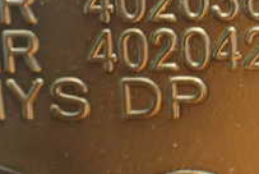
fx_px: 663
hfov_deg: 21.5
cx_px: 249
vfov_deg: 14.4
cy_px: -44
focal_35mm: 92
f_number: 2.3
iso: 800
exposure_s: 1/30
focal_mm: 5.4
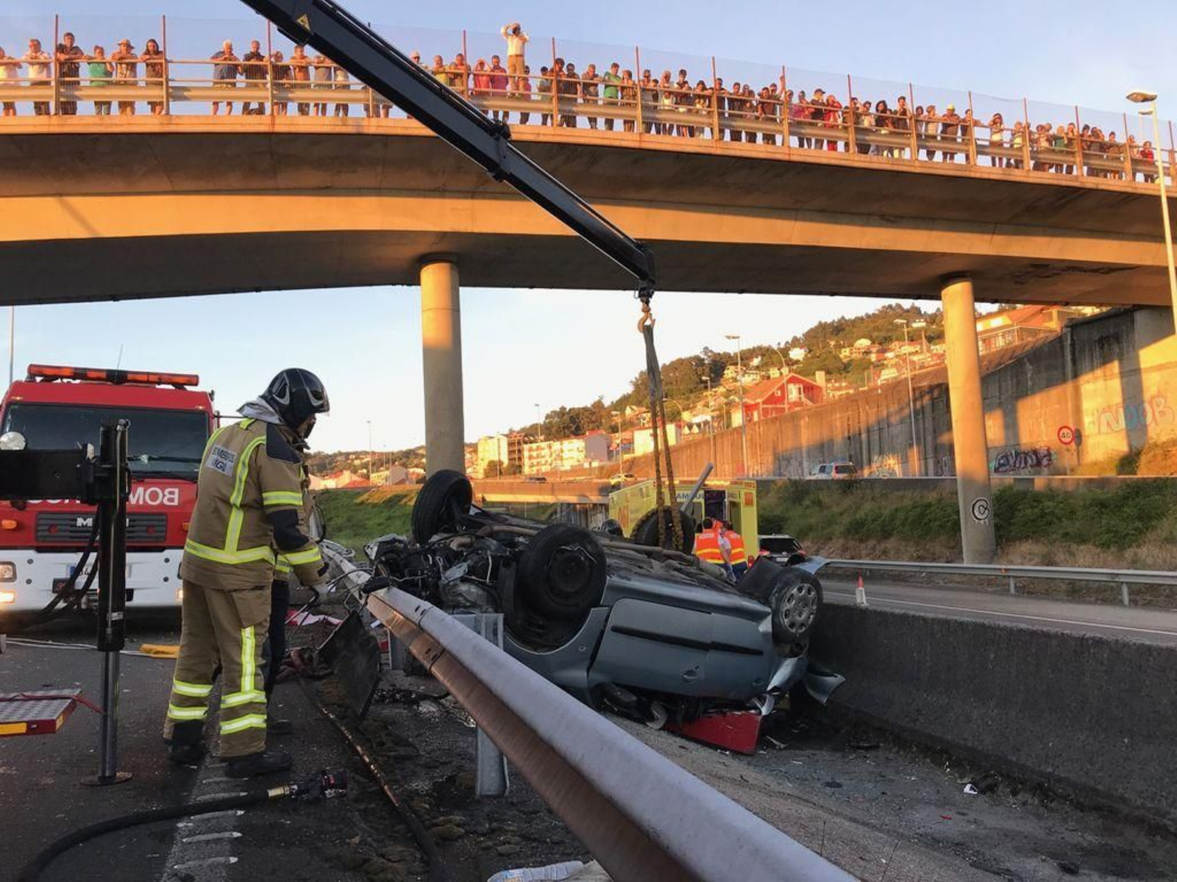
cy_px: 441
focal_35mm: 28
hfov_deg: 63.4
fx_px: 952
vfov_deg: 49.7
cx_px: 588
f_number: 1.8
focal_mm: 3.99
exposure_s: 1/149
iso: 20
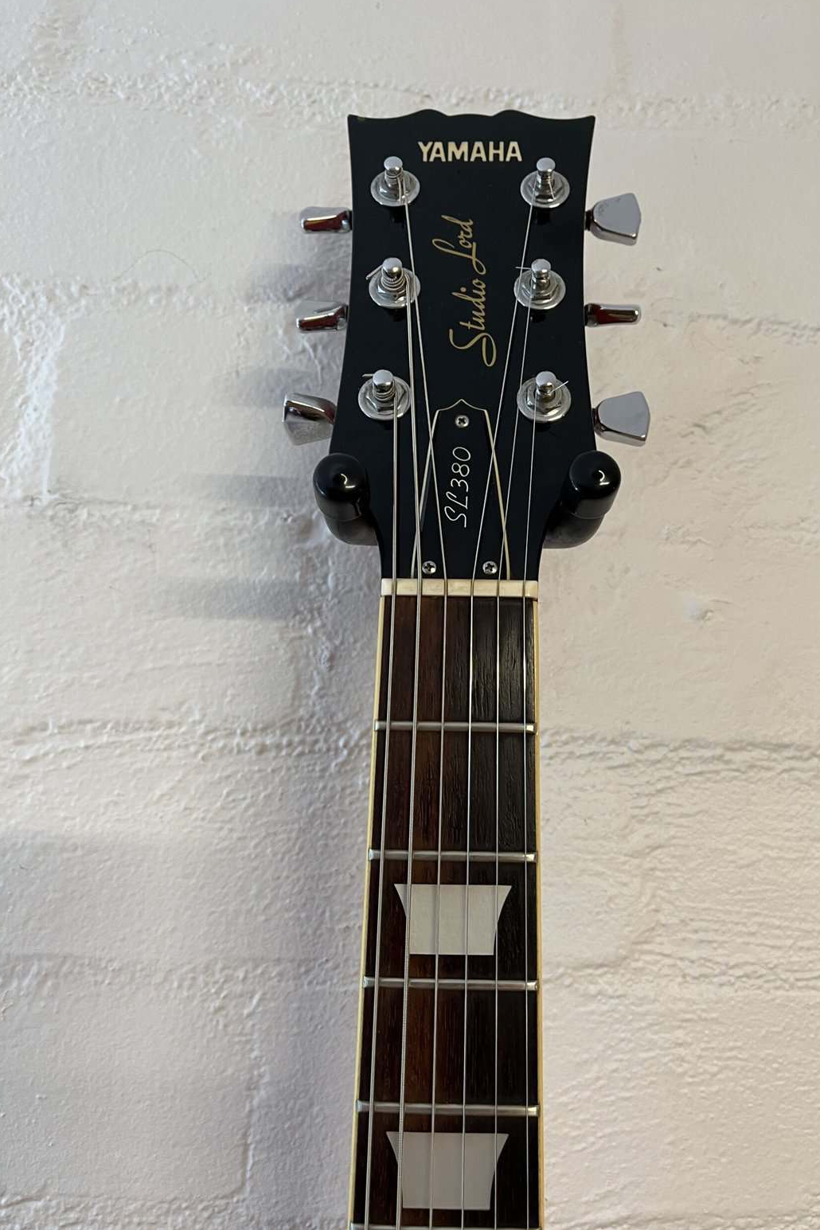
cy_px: 602
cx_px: 473
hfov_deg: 46.2
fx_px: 957
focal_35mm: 28
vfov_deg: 65.5
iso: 125
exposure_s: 1/60
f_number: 1.6
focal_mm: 5.1
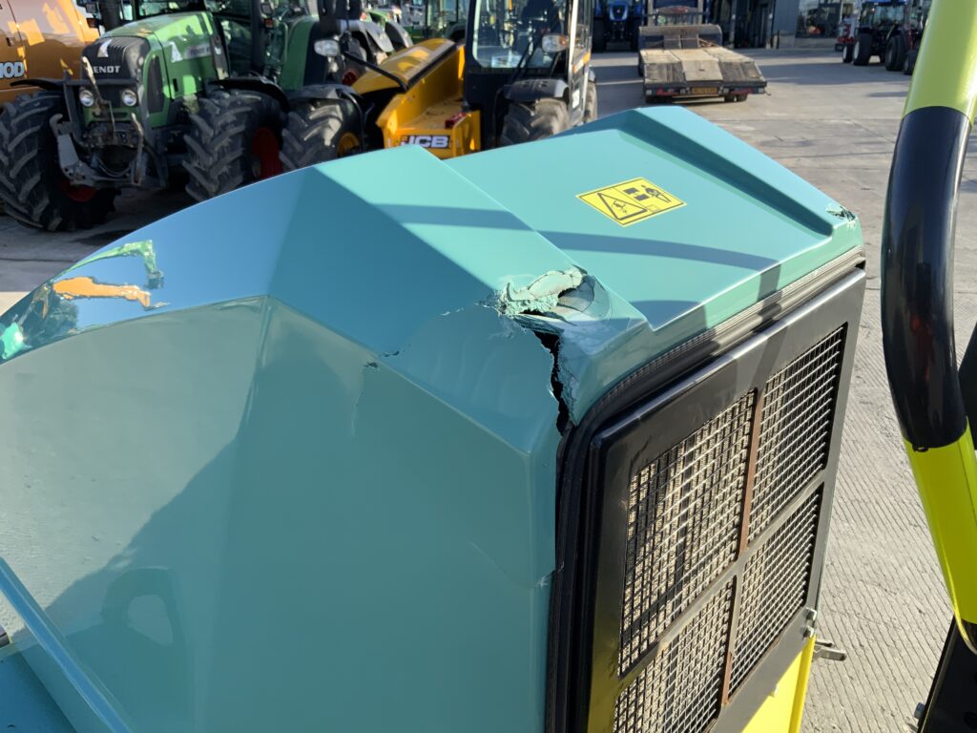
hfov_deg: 61.7
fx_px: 818
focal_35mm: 29
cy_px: 366
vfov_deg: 48.2
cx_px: 488
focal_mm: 3
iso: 16
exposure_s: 1/432
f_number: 1.8
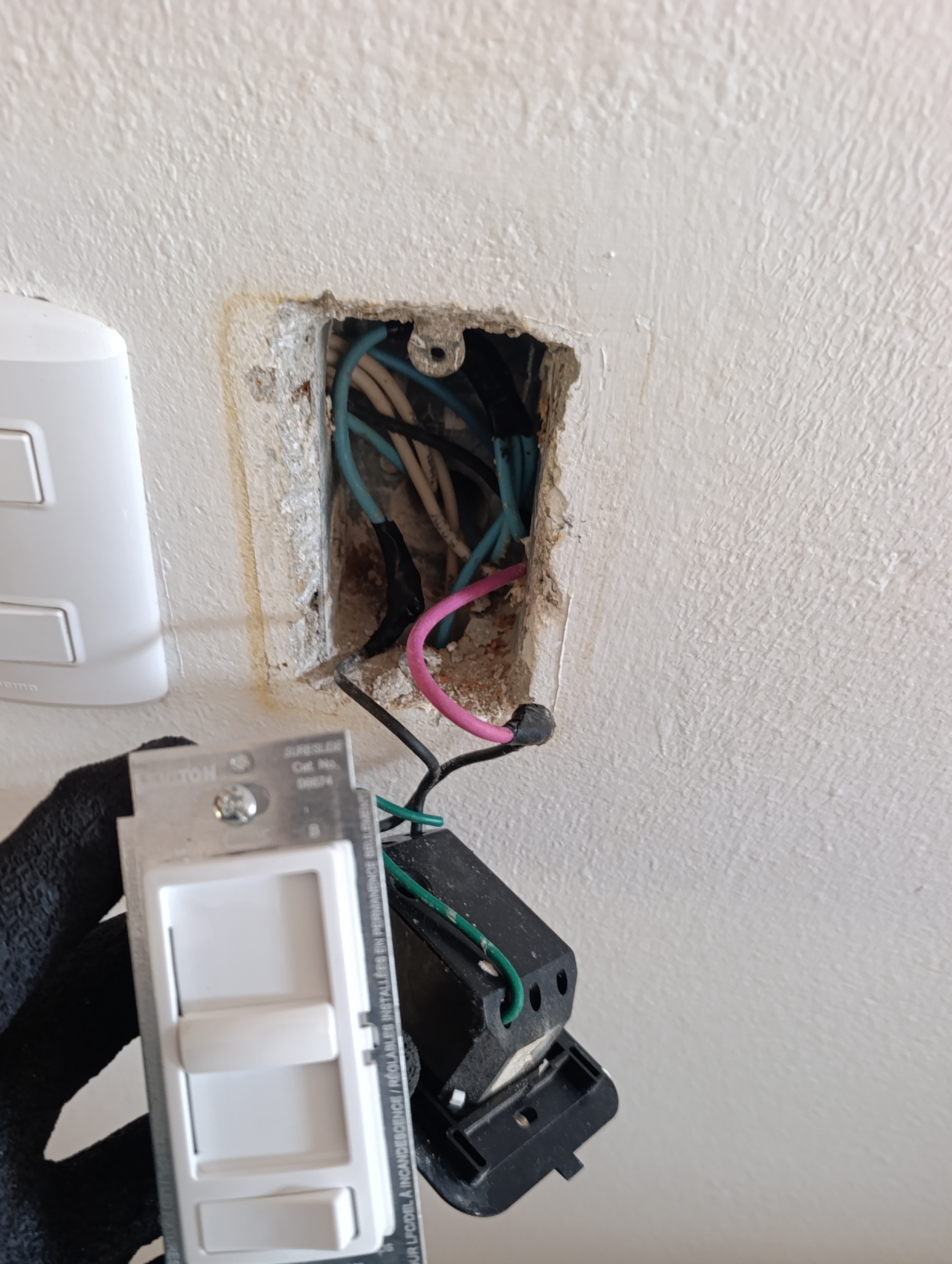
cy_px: 723
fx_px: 1024
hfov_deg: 49.8
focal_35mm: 28
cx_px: 432
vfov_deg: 63.1
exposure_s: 1/30
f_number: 1.6
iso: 1000
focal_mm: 6.14
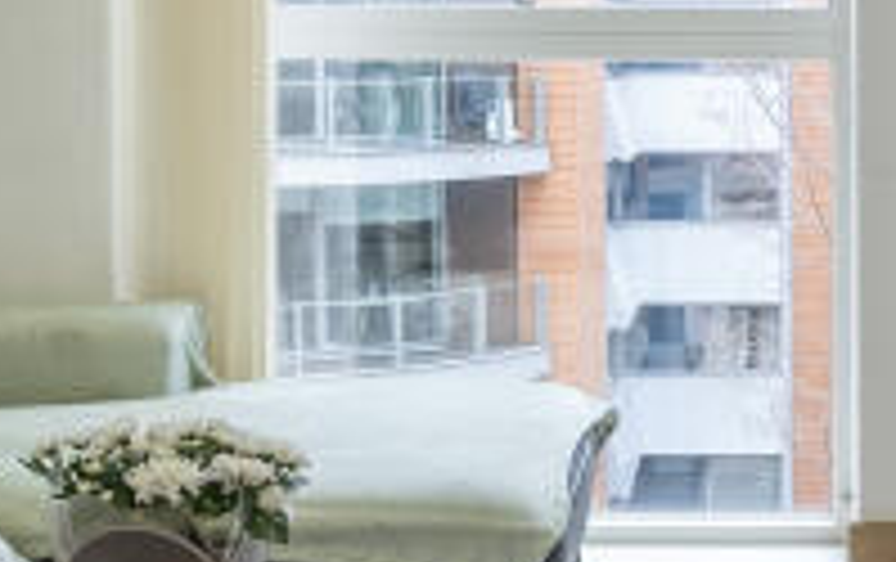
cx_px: 864
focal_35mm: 89
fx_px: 2176
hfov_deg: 22.5
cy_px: 7
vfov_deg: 14.5
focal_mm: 11
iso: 200
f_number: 8
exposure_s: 1/8
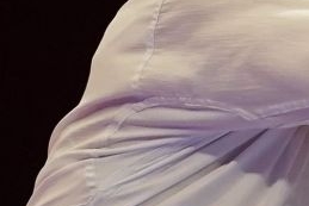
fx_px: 17399
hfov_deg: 1.0
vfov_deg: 0.7
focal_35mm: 2026
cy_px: 137
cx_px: 243
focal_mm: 195
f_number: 2.8
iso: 2000
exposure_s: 1/1000
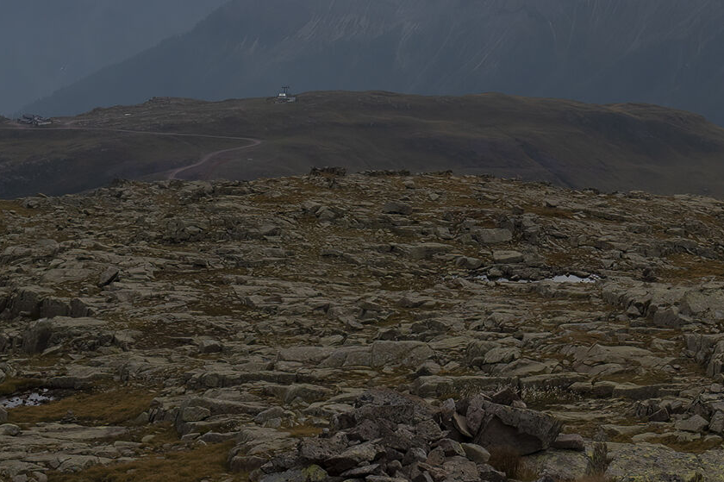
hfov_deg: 19.5
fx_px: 2010
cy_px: -201
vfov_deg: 13.1
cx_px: 812
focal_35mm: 100
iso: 400
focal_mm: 35
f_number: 11
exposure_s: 1/2500
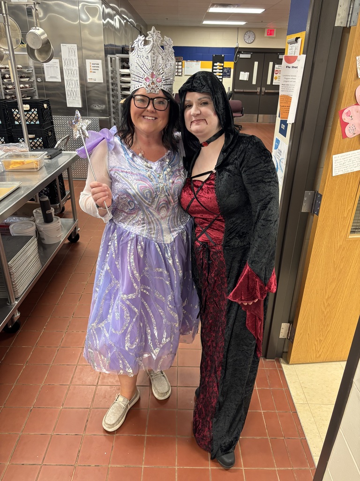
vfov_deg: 67.3
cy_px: 240
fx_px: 361
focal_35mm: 26
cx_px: 180
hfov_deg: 53.1
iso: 200
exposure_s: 1/60
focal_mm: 5.96
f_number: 1.6
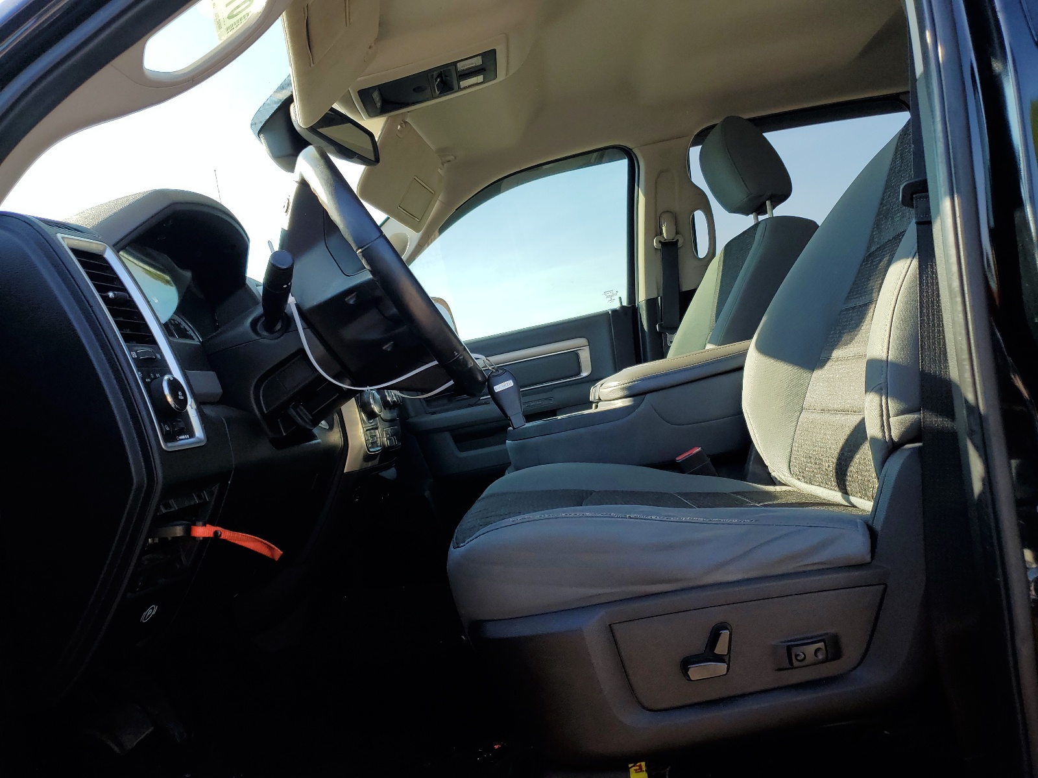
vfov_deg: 53.1
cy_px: 389
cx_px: 519
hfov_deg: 67.3
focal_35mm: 26
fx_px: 780
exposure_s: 1/588
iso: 50
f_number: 1.5
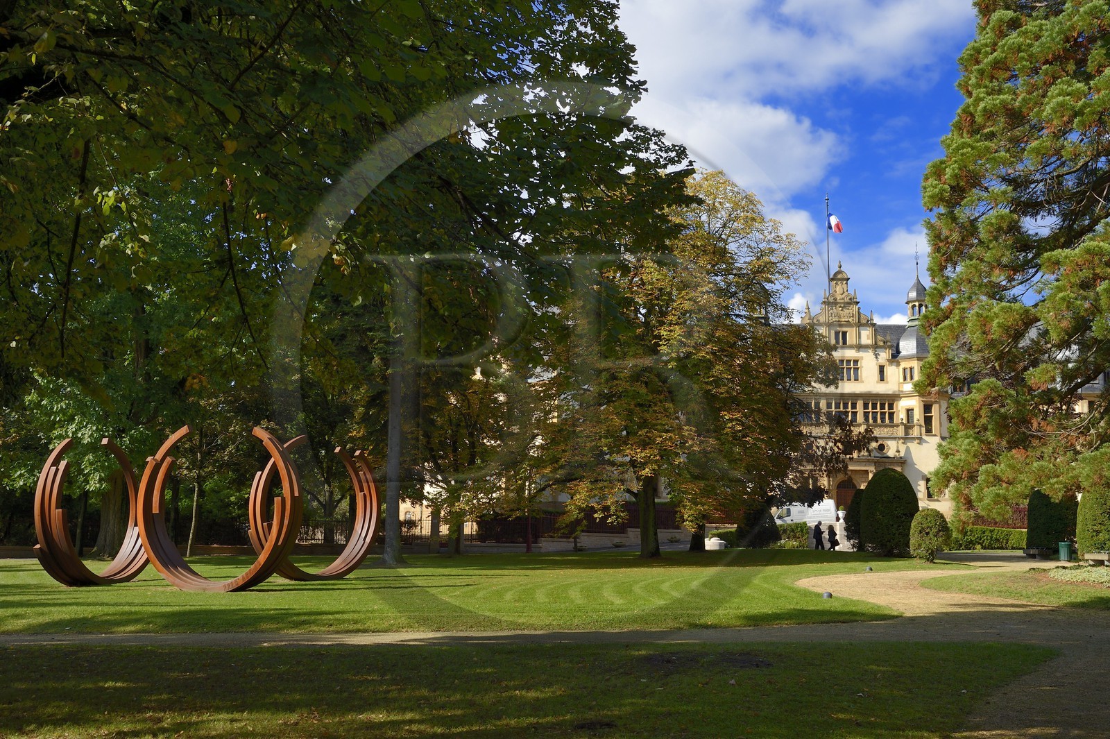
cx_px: 555
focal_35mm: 34
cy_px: 370
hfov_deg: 55.8
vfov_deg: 38.8
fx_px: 1048
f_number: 13
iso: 200
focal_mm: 34
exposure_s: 1/200
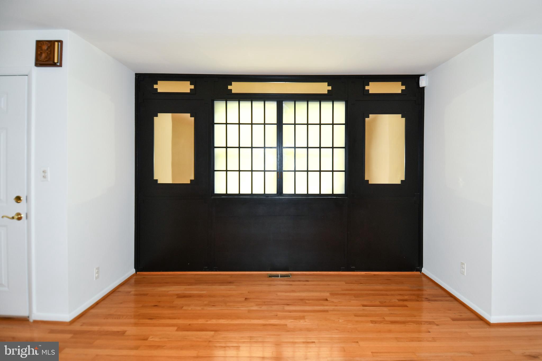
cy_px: 180
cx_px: 271
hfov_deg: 90.0
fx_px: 271
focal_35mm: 18
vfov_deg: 67.4
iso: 200
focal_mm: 12
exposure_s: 1/80
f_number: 4.5
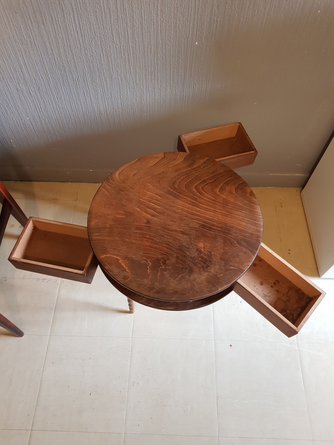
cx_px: 167
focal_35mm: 26
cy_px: 222
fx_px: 334
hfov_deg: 53.1
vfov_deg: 67.3
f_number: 1.7
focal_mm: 4.2
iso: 200
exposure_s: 1/14
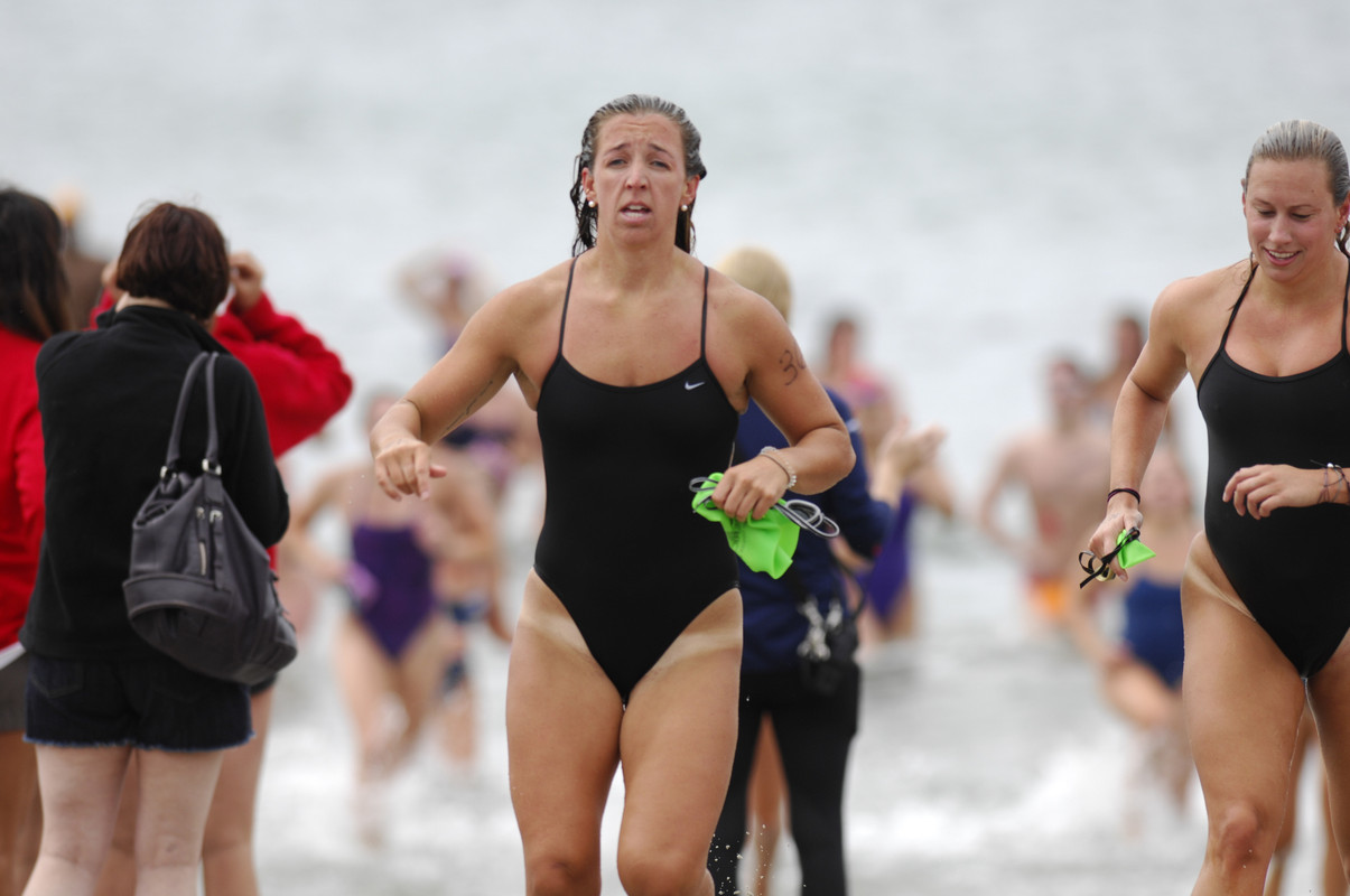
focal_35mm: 450
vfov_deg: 3.0
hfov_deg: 4.6
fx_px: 16852
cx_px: 675
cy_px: 448
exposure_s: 1/640
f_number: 3.5
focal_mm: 300
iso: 125
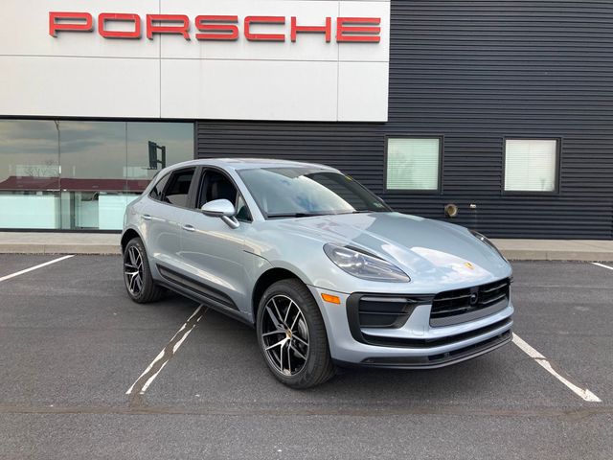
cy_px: 230
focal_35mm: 28
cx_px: 306
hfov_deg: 63.4
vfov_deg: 49.7
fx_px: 496
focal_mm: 3.99
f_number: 1.8
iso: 20
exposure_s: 1/338
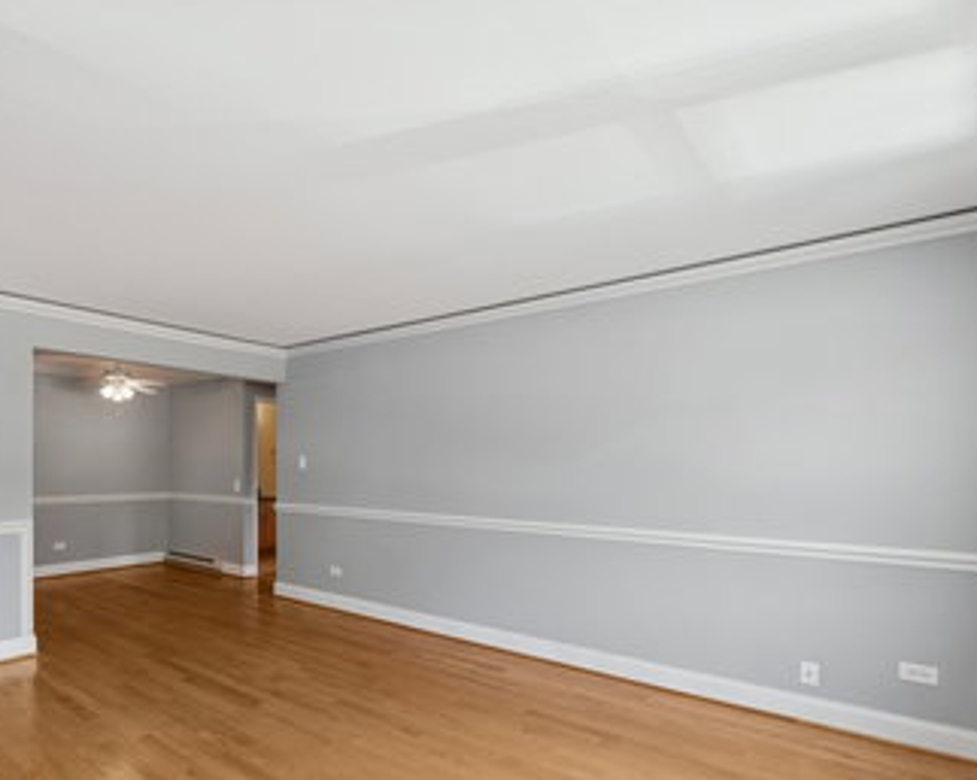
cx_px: 270
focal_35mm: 21
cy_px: 467
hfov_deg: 73.4
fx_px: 607
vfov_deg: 64.9
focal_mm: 15
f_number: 8
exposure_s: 1/50
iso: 250
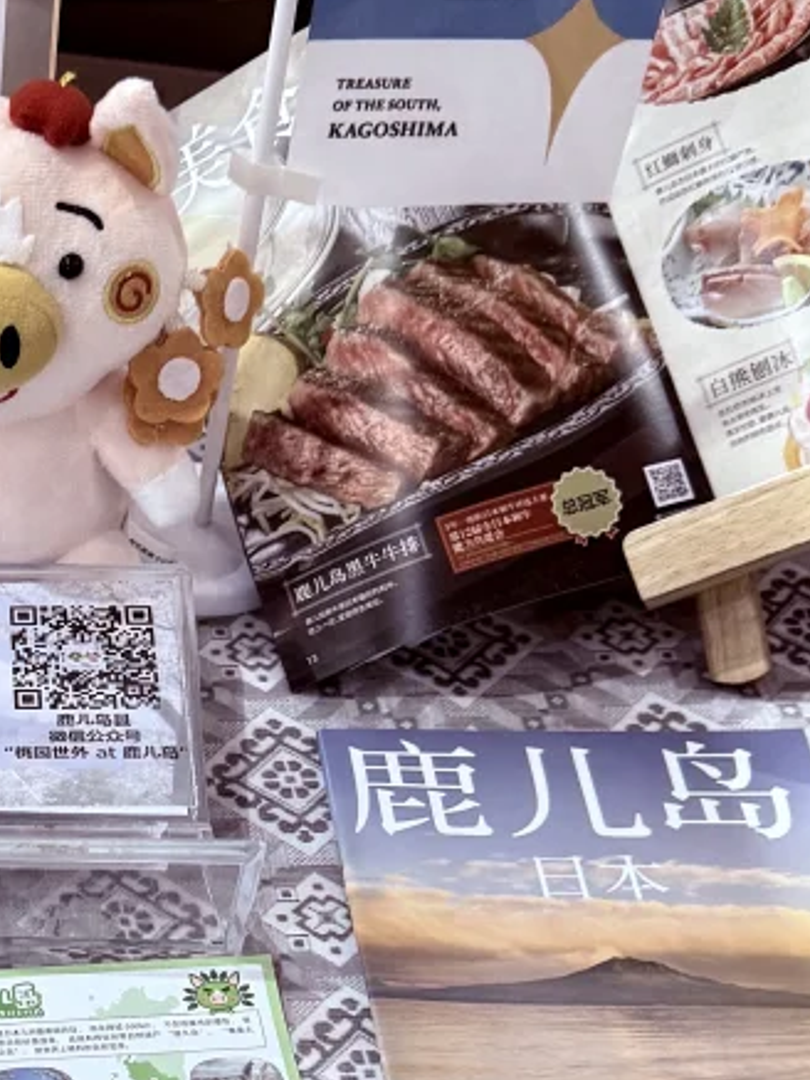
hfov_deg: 17.0
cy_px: 927
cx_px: -375
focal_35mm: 79
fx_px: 2464
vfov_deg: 24.2
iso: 200
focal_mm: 6.76
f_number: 1.78
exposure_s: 1/50
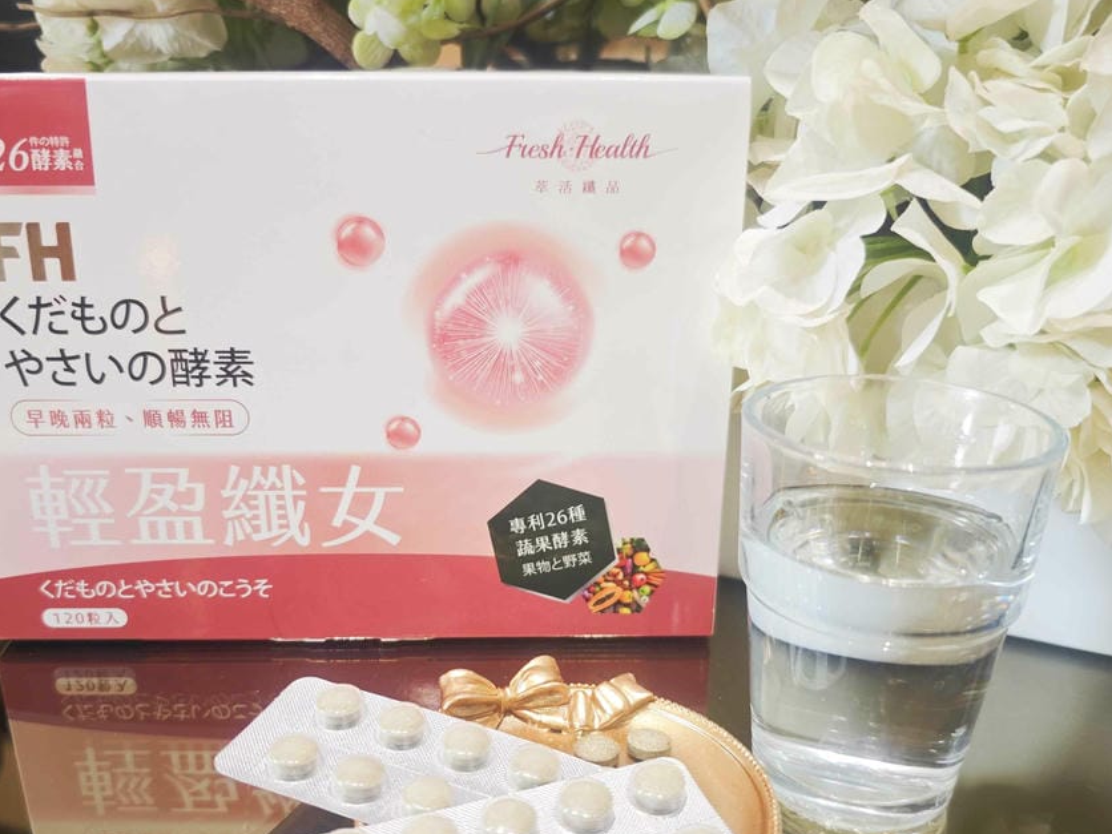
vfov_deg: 42.7
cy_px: 512
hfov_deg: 55.3
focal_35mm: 33
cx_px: 519
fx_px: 1060
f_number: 1.63
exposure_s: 1/60
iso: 400
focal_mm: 8.72
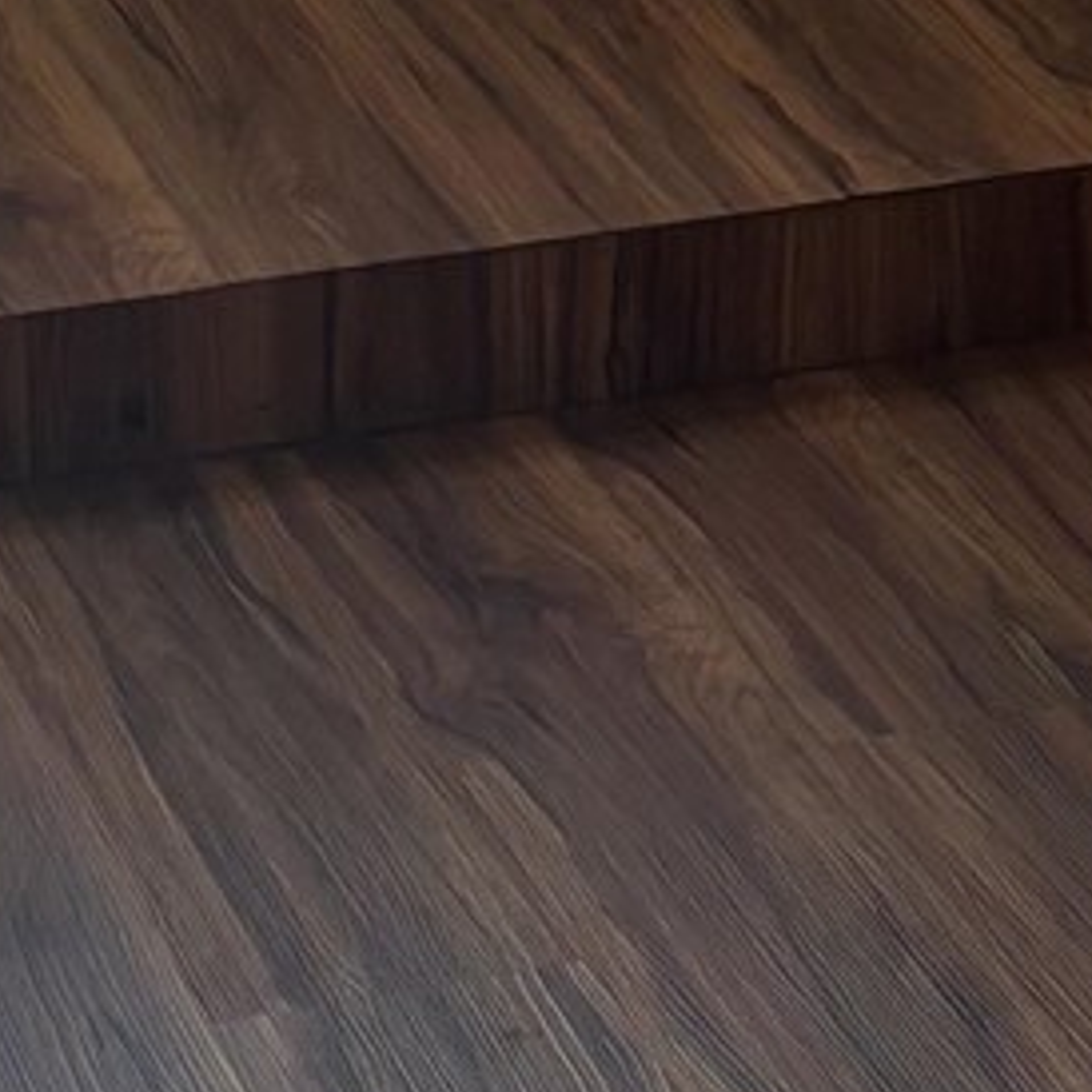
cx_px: 960
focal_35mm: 193
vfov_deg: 8.3
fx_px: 6888
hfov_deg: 9.0
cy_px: -1534
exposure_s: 1/227
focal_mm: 5.96
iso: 50
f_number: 1.6
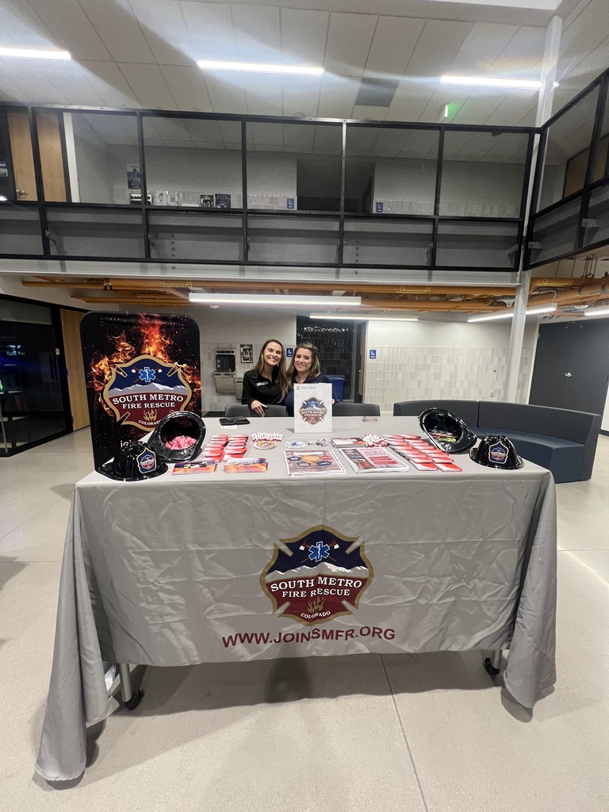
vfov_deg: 106.2
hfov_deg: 89.9
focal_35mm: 13
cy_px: 406
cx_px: 304
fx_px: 305
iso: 250
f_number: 1.8
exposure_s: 1/72
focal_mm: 1.57
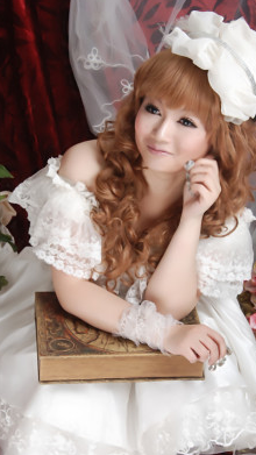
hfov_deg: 14.6
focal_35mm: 83
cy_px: 243
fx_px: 1001
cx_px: 143
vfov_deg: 25.6
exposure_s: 1/125
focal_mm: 48
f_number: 10
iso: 100
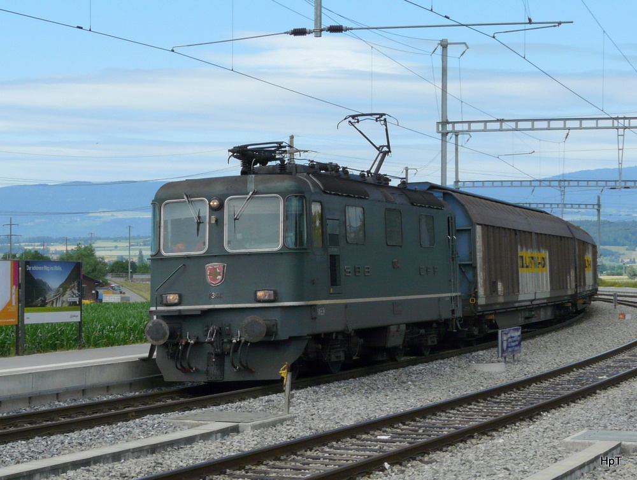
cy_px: 240
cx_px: 318
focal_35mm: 67
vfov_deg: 22.0
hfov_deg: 28.9
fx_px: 1235
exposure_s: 1/400
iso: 100
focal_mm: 11.1
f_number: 5.6
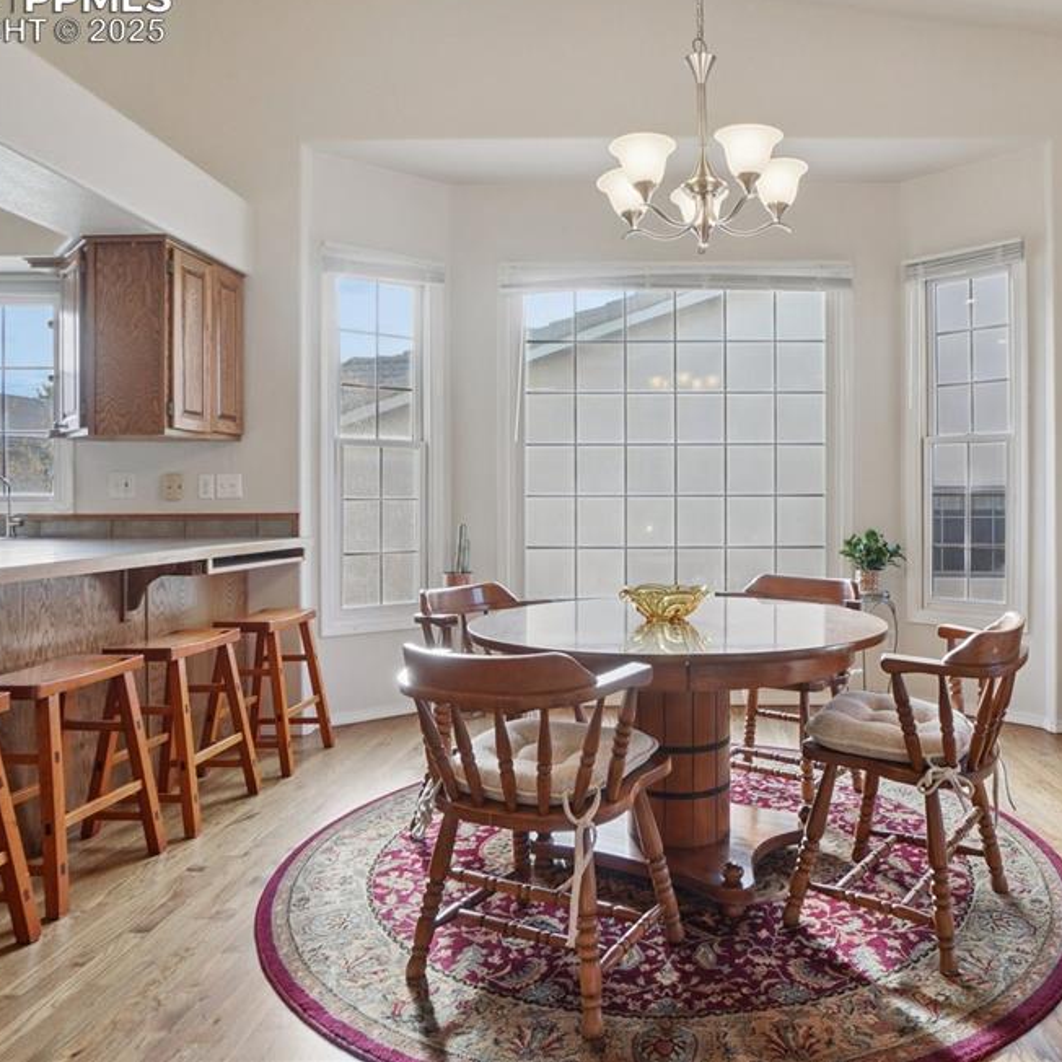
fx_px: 833
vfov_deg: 65.0
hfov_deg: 63.9
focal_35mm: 24
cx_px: 679
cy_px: 508
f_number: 8
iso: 320
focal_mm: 12
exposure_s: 1/30
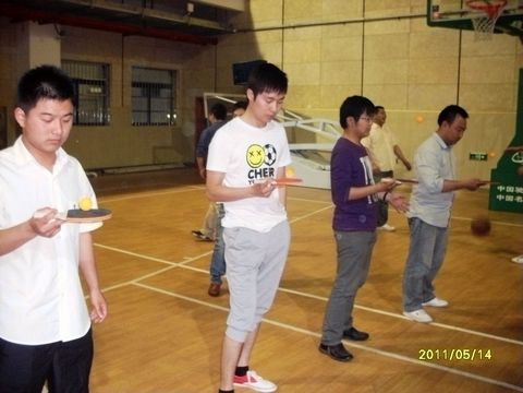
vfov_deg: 37.7
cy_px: 196
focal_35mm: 38
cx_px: 262
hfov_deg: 49.0
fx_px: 574
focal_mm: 6.3
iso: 200
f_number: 2.8
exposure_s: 1/60
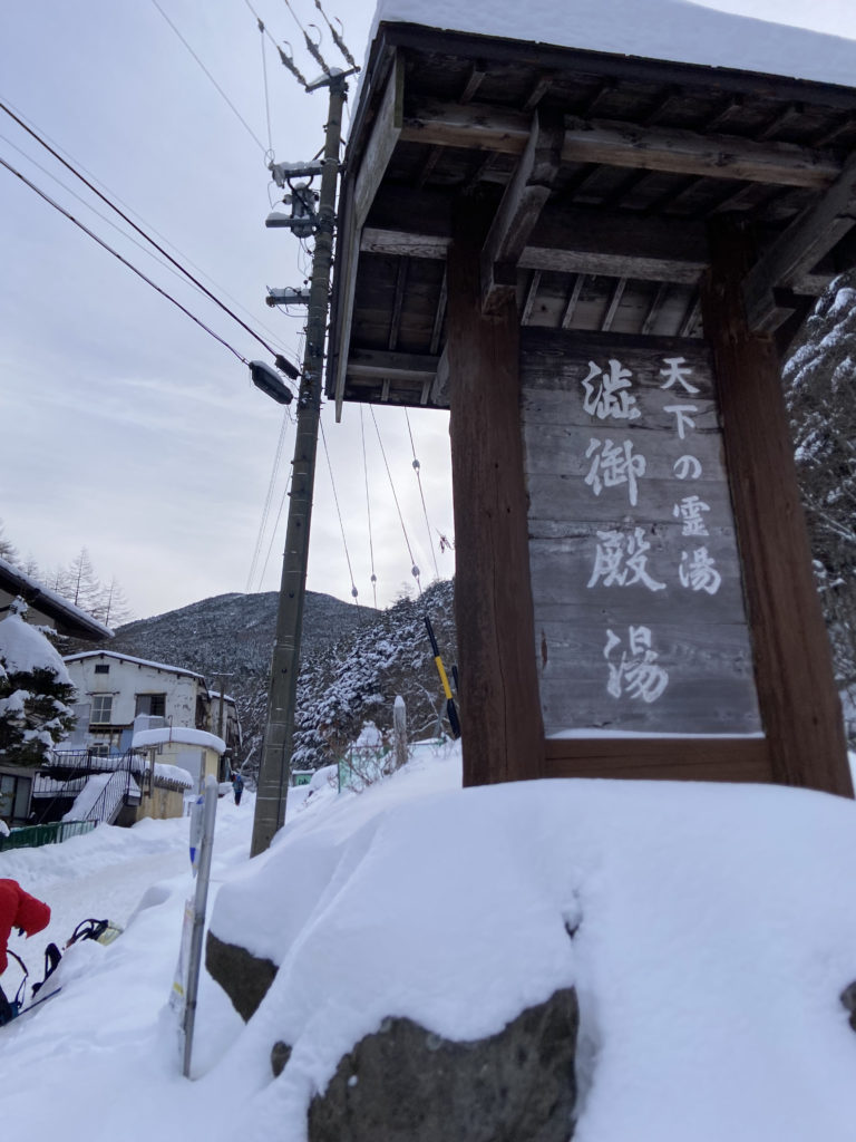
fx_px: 857
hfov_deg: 53.1
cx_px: 428
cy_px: 571
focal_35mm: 26
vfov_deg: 67.3
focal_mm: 4.25
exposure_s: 1/1779
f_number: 1.8
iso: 32
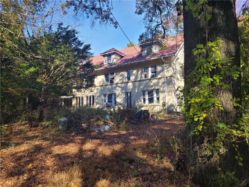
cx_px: 124
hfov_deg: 67.3
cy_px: 94
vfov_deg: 53.1
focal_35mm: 26
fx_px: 187
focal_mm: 5.4
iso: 40
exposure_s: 1/547
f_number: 1.8
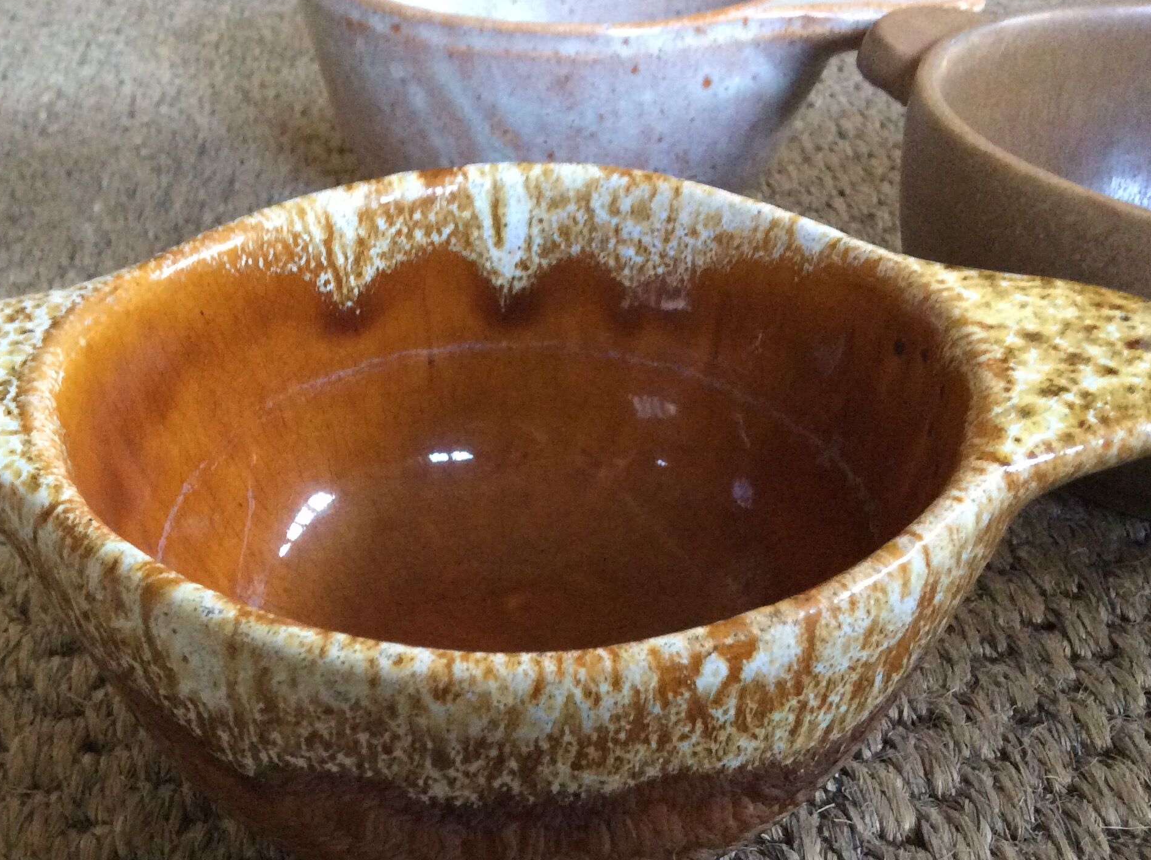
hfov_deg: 42.9
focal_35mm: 44
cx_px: 492
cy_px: 523
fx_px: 1461
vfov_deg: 32.7
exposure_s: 1/25
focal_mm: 3.3
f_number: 2.4
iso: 250
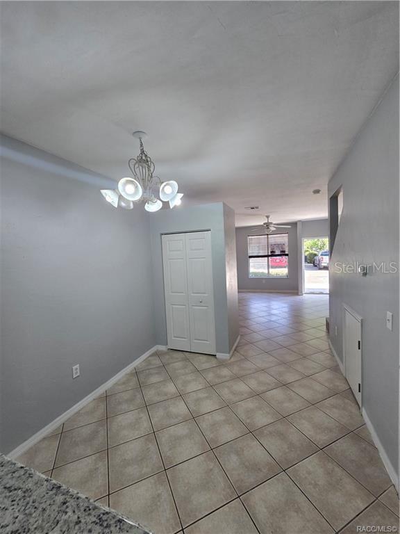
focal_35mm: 13
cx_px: 200
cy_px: 267
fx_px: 200
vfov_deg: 106.2
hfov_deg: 89.9
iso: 64
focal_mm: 2.2
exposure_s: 1/60
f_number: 2.2
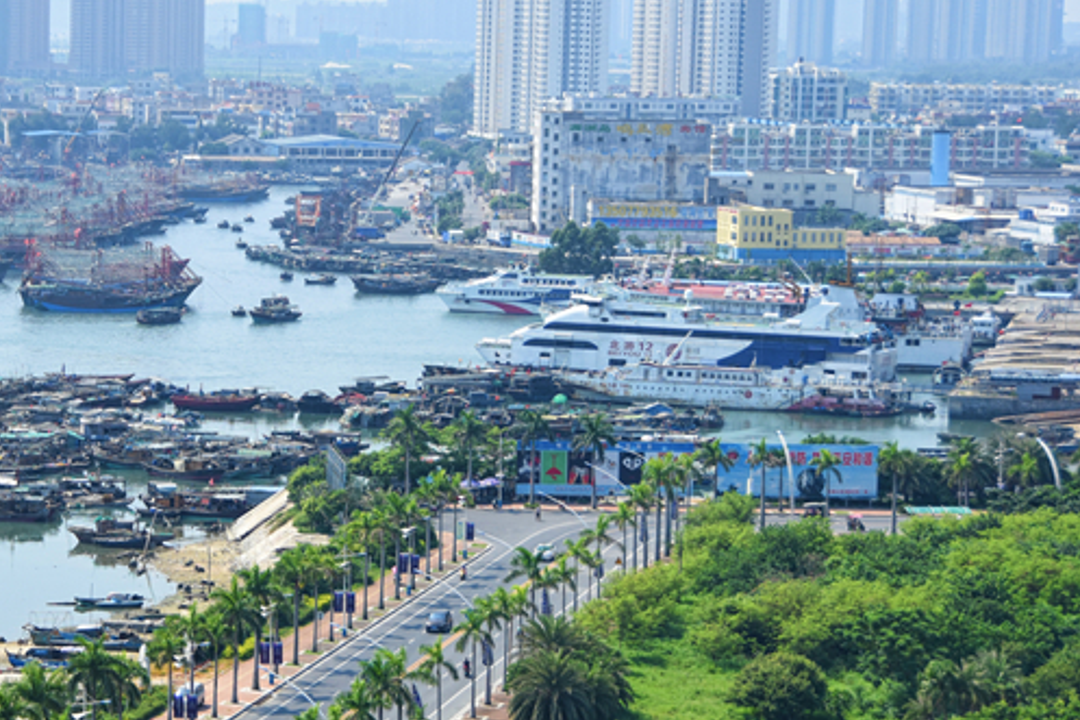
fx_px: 4348
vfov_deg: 9.5
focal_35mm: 145
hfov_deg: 14.1
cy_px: 397
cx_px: 263
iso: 200
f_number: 4.8
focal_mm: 60
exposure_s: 1/1250
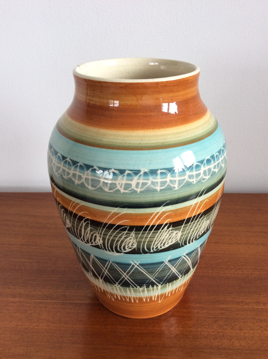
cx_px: 134
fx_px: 331
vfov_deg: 56.9
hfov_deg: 44.1
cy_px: 180
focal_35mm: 32
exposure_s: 1/25
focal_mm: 3.3
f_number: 2.4
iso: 40
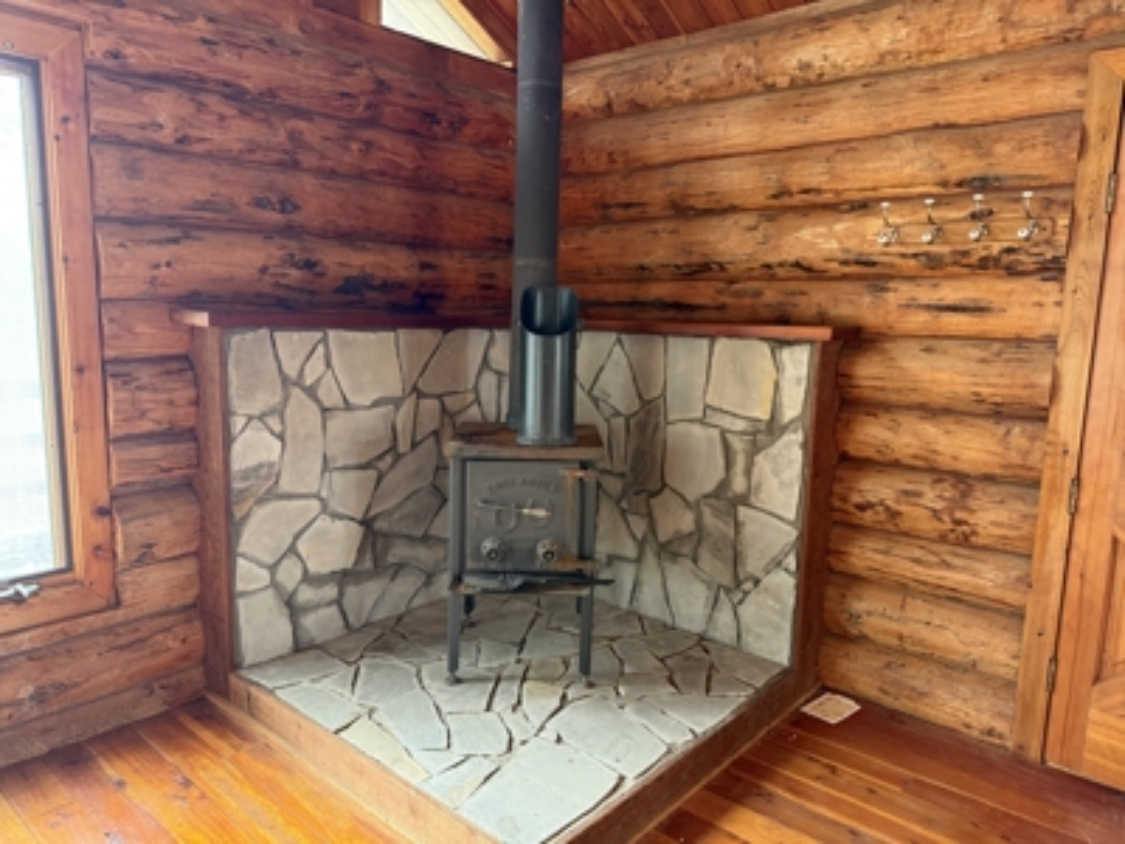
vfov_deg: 56.8
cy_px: 422
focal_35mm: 24
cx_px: 562
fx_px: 780
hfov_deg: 71.6
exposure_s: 1/60
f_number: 1.78
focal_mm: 6.76
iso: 400
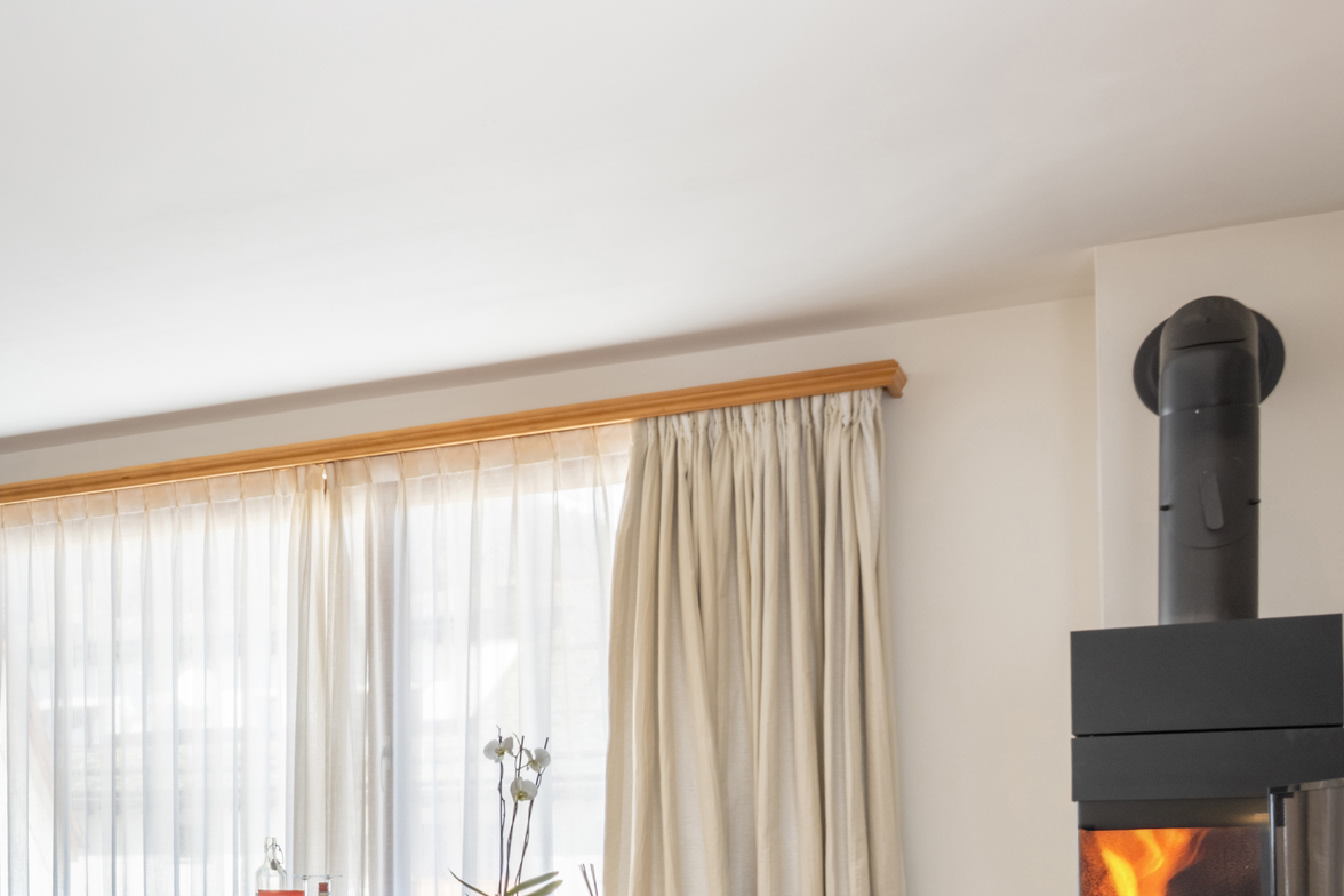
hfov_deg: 32.3
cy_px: 838
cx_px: -266
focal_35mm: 51
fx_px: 1904
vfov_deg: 25.5
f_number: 9
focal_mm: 20
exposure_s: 1/40
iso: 100
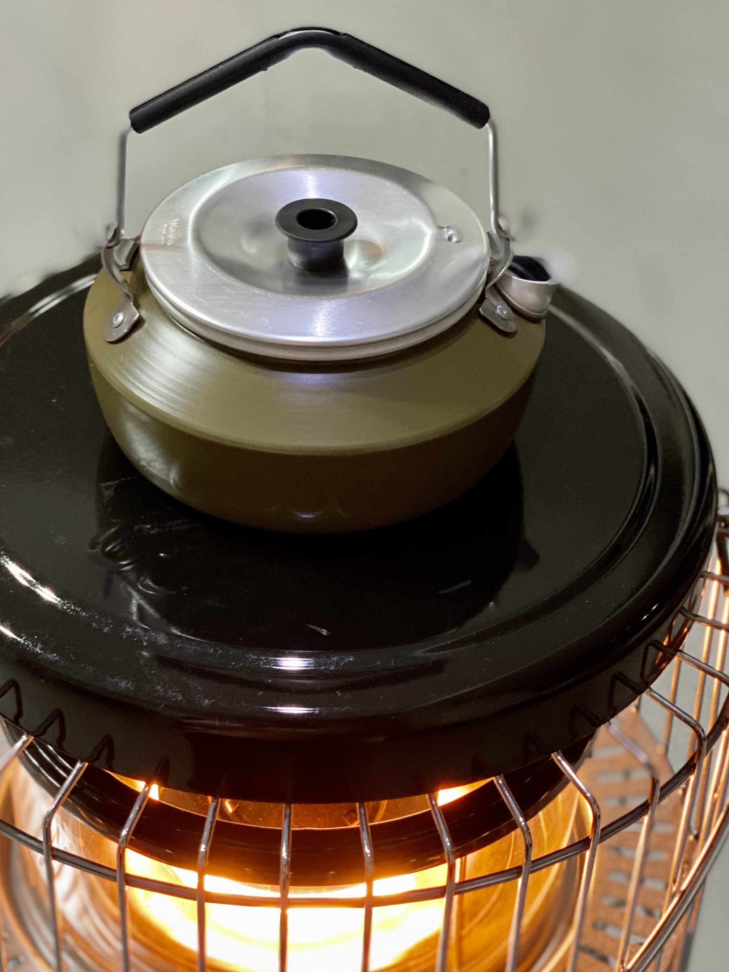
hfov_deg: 18.9
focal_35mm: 78
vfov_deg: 24.9
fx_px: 2190
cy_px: 616
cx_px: 290
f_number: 2
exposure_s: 1/40
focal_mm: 6
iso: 250
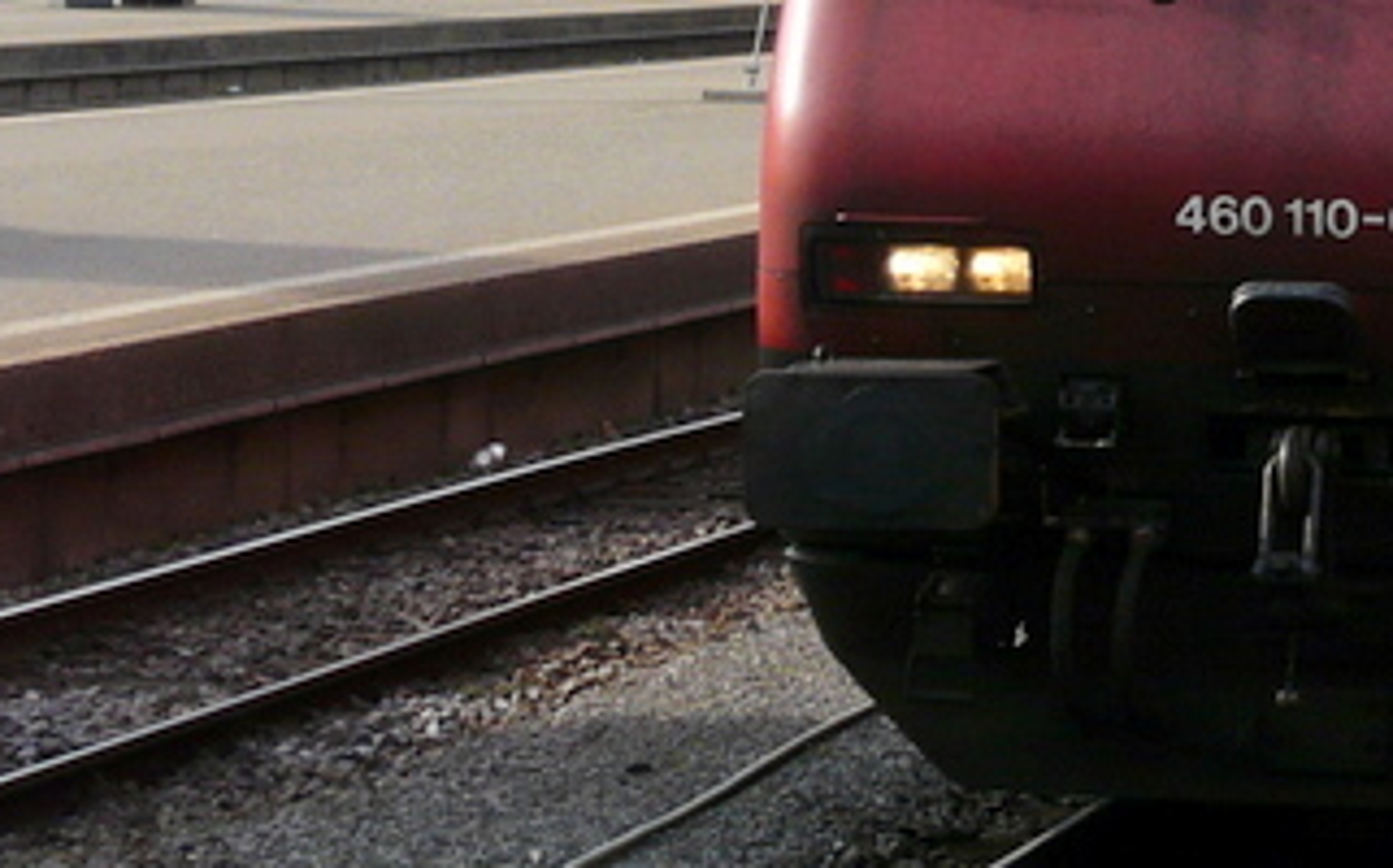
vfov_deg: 8.0
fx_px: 6145
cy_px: 13
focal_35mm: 162
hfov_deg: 12.7
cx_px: 1497
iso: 100
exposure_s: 1/250
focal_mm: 8.1
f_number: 5
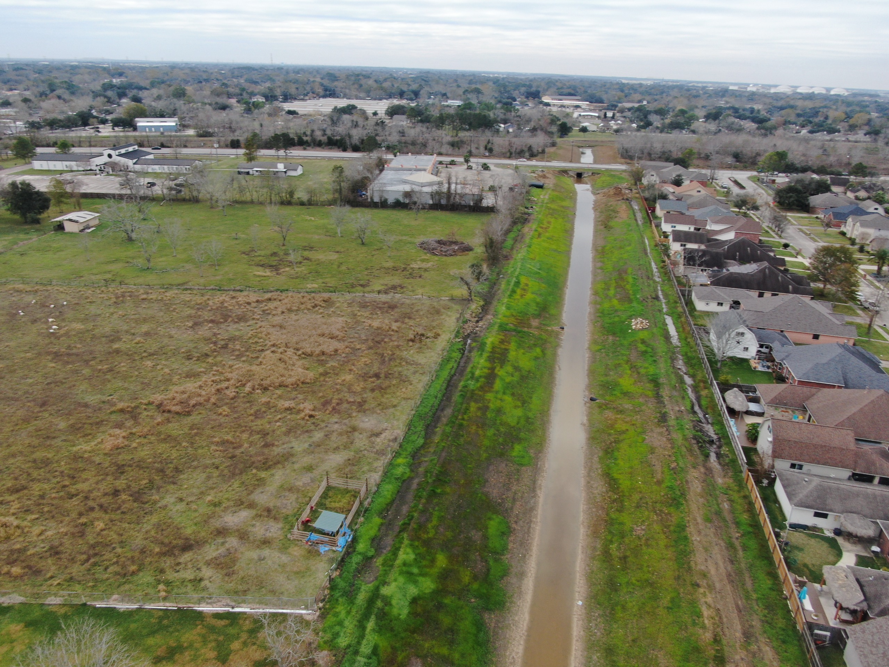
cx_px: 444
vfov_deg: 56.8
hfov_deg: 71.6
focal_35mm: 24
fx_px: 616
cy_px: 334
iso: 110
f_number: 2.8
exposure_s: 1/500
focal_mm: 4.39
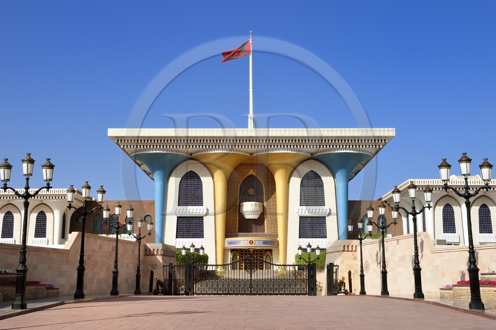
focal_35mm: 48
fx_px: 661
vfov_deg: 28.0
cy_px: 165
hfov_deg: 41.1
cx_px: 248
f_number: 14
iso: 200
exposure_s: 1/250
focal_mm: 48
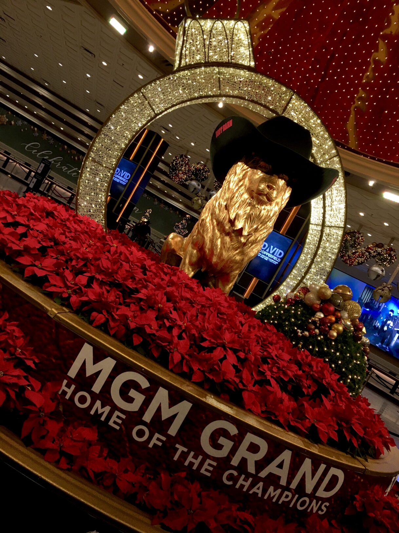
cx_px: 200
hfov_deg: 48.2
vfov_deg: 61.7
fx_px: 446
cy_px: 266
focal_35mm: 29
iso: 40
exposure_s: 1/30
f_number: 2.2
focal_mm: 4.15
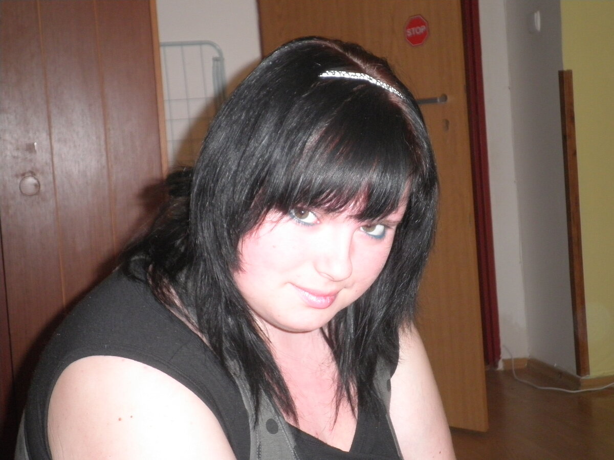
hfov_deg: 37.5
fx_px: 905
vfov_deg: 28.6
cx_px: 307
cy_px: 230
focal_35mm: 51
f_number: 3.8
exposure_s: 1/60
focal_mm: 9
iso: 250
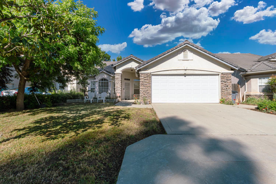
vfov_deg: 72.0
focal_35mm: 16
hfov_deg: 95.0
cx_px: 138
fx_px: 126
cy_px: 92
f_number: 13
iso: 160
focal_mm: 11
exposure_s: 1/200
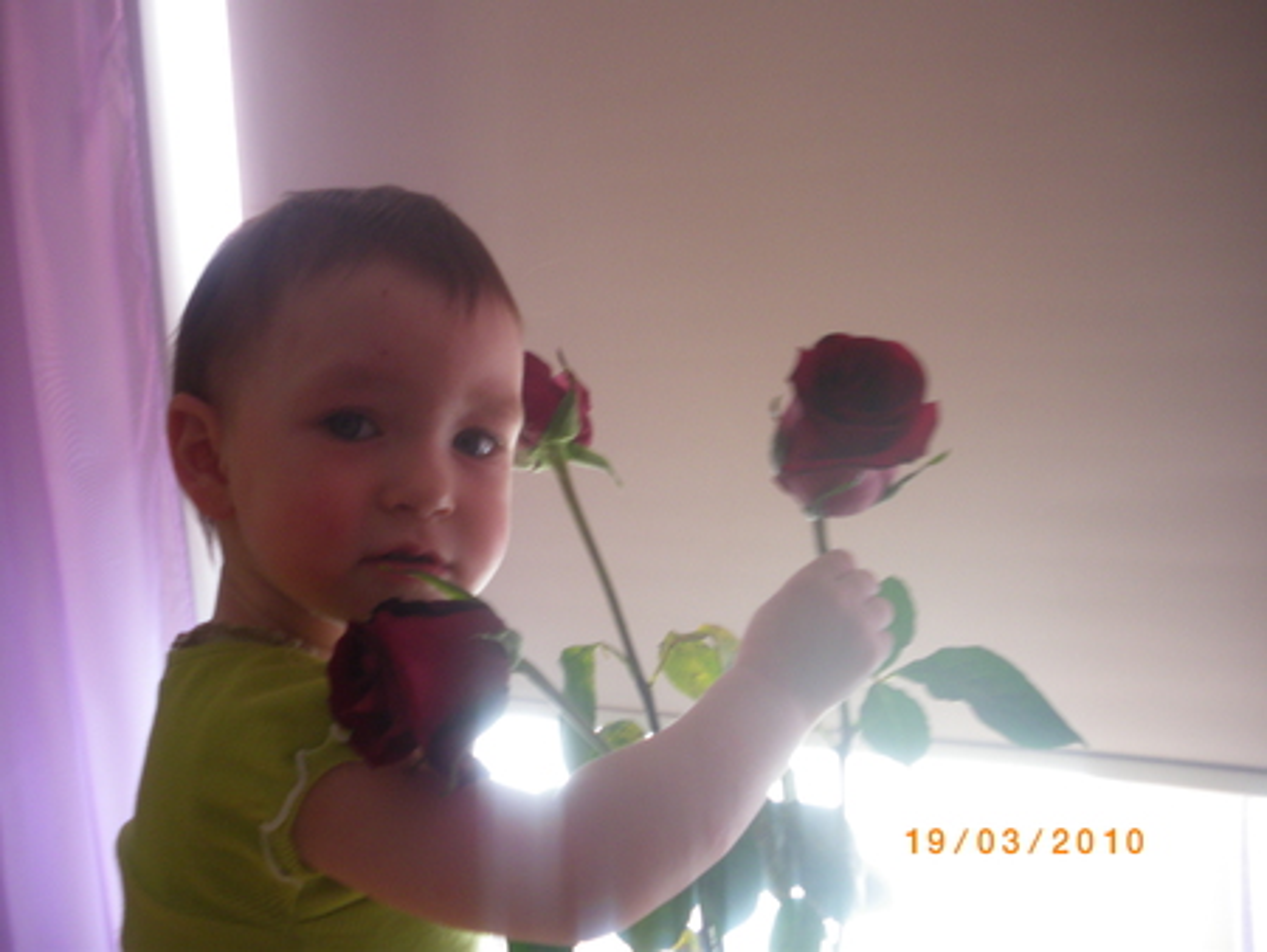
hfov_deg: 51.3
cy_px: 476
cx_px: 634
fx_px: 1318
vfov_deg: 39.7
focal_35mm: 36
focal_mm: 6.3
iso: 160
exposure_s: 1/50
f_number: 3.5
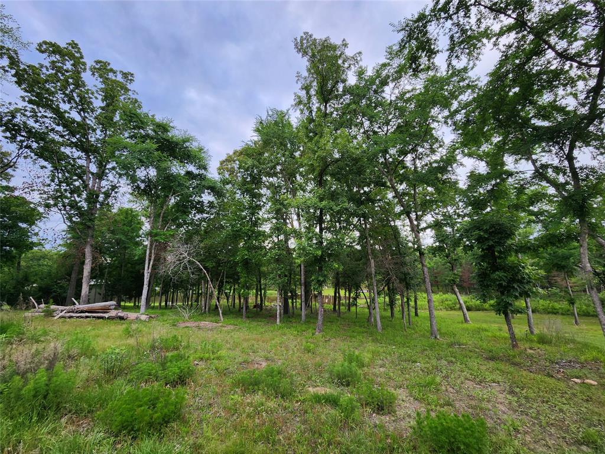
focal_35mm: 13
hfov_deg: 106.2
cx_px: 302
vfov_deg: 89.9
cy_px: 227
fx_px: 227
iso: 50
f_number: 2.2
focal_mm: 2.2
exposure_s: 1/244
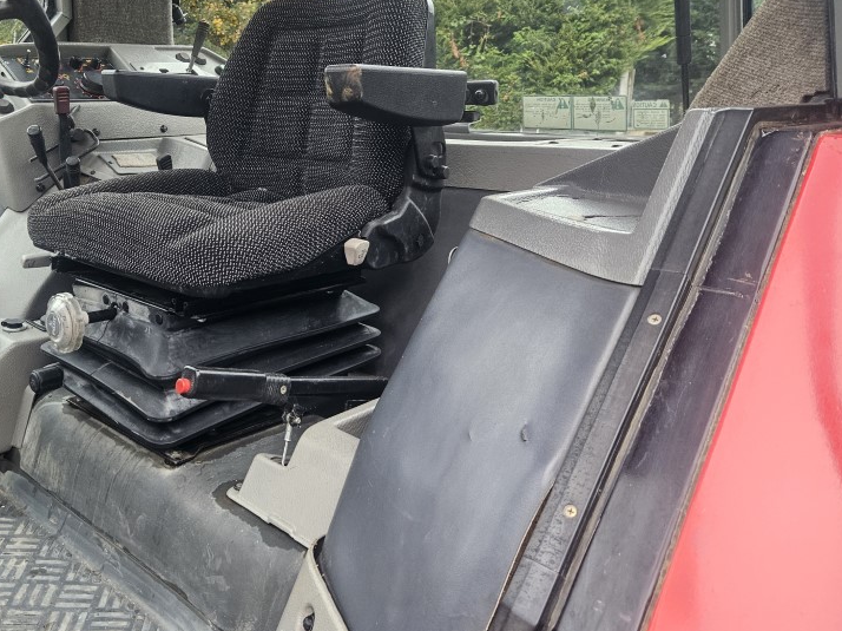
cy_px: 215
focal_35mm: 33
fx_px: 802
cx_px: 252
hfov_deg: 53.8
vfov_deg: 42.4
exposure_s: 1/100
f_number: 1.8
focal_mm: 5.4
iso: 200
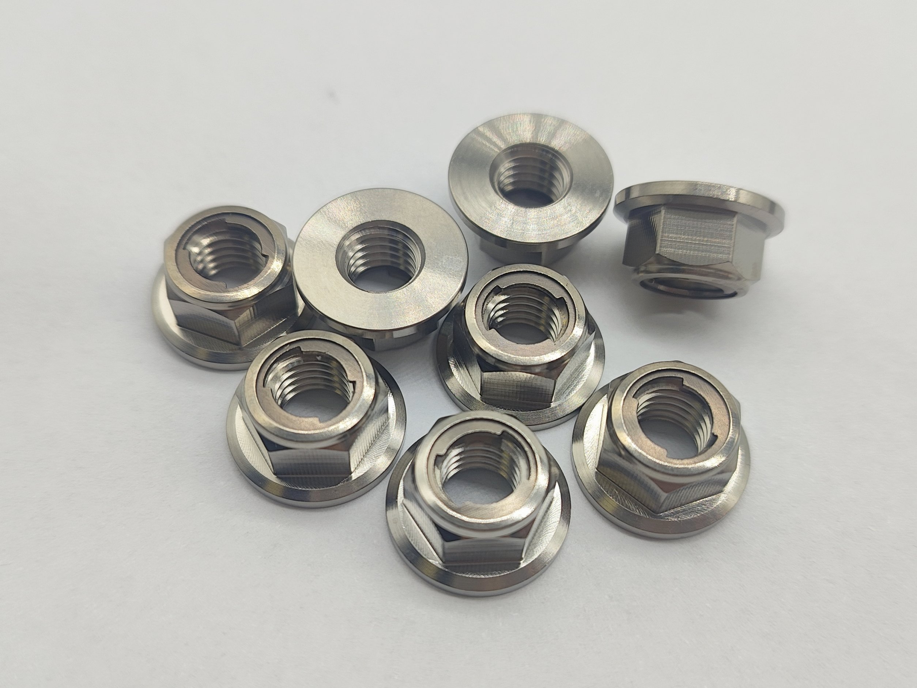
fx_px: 636
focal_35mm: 24
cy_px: 344
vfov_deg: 56.8
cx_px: 458
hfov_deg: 71.6
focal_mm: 5.26
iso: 59
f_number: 1.65
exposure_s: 1/240
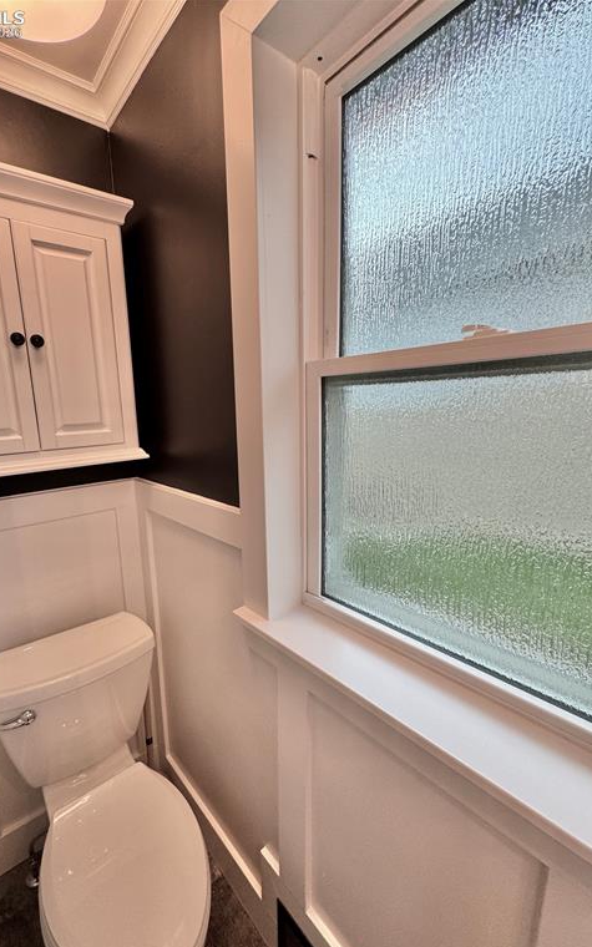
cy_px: 477
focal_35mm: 15
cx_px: 243
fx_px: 387
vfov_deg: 101.5
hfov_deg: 74.1
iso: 125
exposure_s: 1/120
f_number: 2.2
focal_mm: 2.22
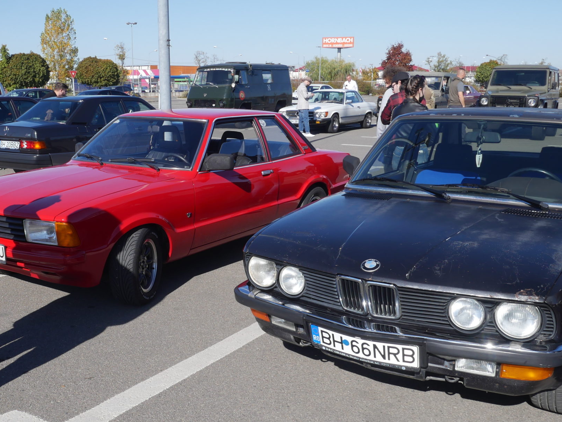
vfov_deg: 37.6
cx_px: 219
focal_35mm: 38
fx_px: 617
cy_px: 245
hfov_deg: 48.6
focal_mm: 12
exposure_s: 1/500
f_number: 7.1
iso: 200
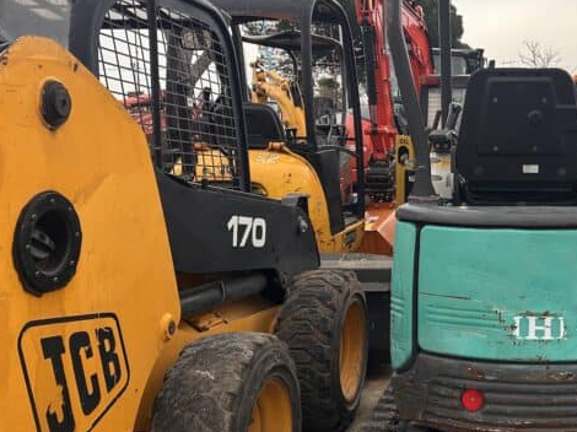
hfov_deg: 38.0
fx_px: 766
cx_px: 539
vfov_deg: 31.4
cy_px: 185
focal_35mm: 46
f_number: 1.78
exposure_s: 1/477
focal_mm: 6.86
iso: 80
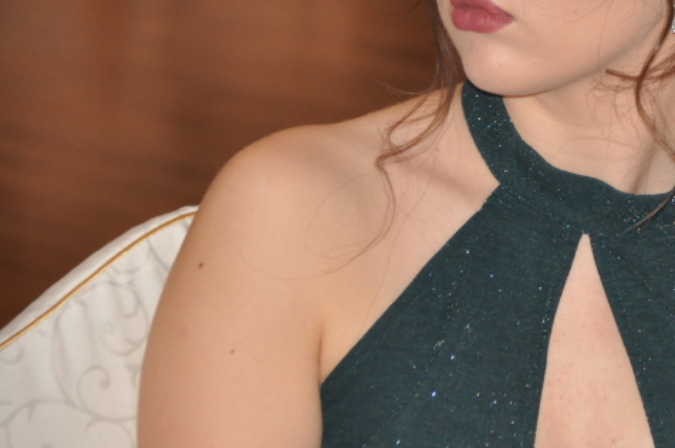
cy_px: 11
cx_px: 715
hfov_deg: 6.2
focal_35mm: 330
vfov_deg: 4.1
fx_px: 6177
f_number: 5.6
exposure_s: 1/60
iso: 800
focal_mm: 102
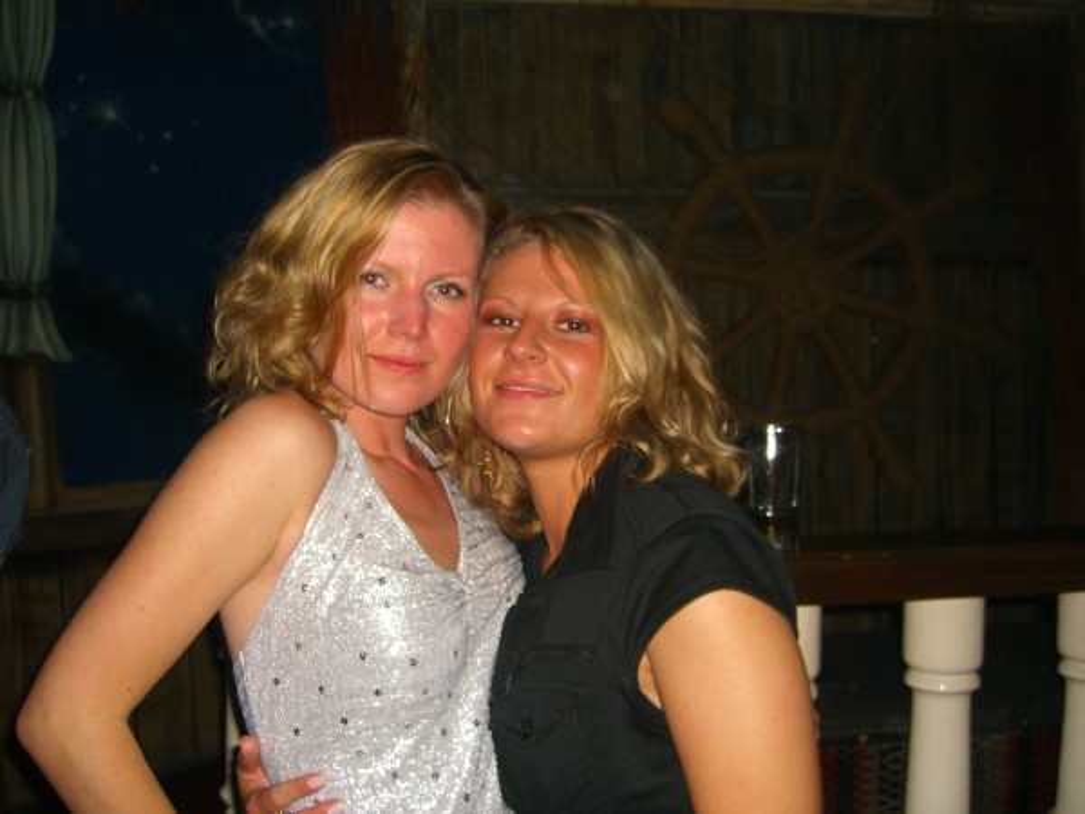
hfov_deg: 49.0
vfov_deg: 37.7
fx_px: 1191
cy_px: 407
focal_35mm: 38
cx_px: 542
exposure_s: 1/60
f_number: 2.8
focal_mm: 7.9
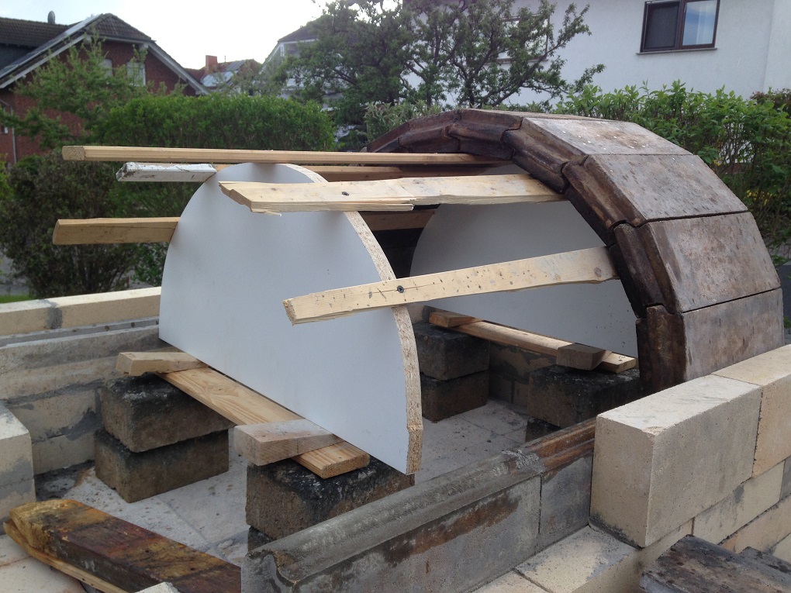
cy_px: 296
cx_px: 396
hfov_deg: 55.4
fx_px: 754
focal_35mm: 33
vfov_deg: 42.9
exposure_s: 1/393
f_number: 2.4
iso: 50
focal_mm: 4.12
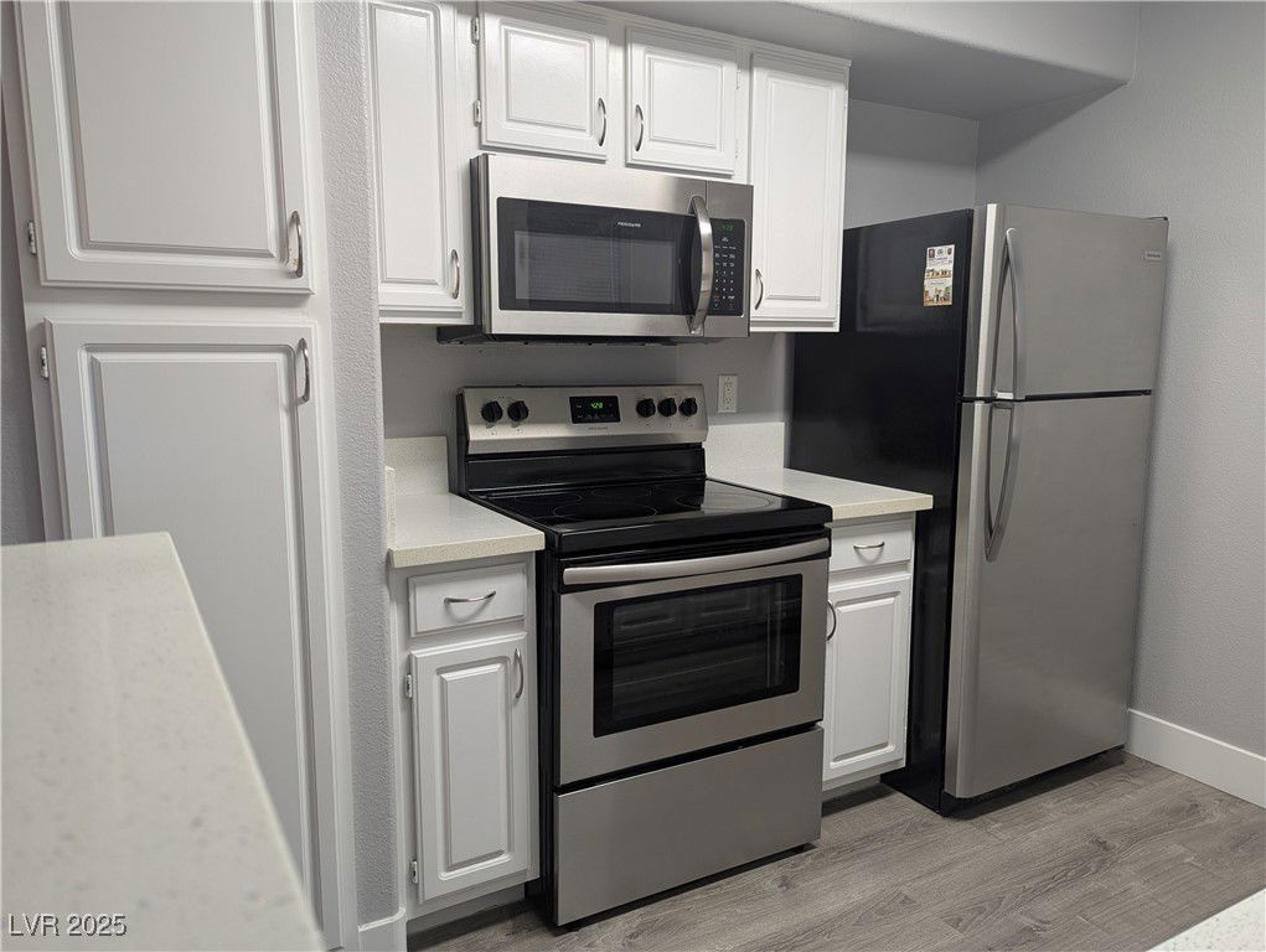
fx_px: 879
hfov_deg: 71.5
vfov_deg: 56.9
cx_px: 633
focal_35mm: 24
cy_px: 476
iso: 55
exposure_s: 1/24
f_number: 1.85
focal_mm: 6.81
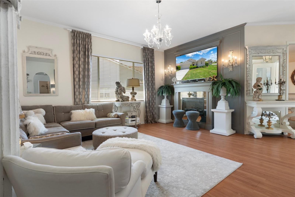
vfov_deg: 67.4
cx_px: 148
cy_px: 98
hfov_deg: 90.0
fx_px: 147
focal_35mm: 18
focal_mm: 12
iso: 250
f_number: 8
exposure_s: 1/6
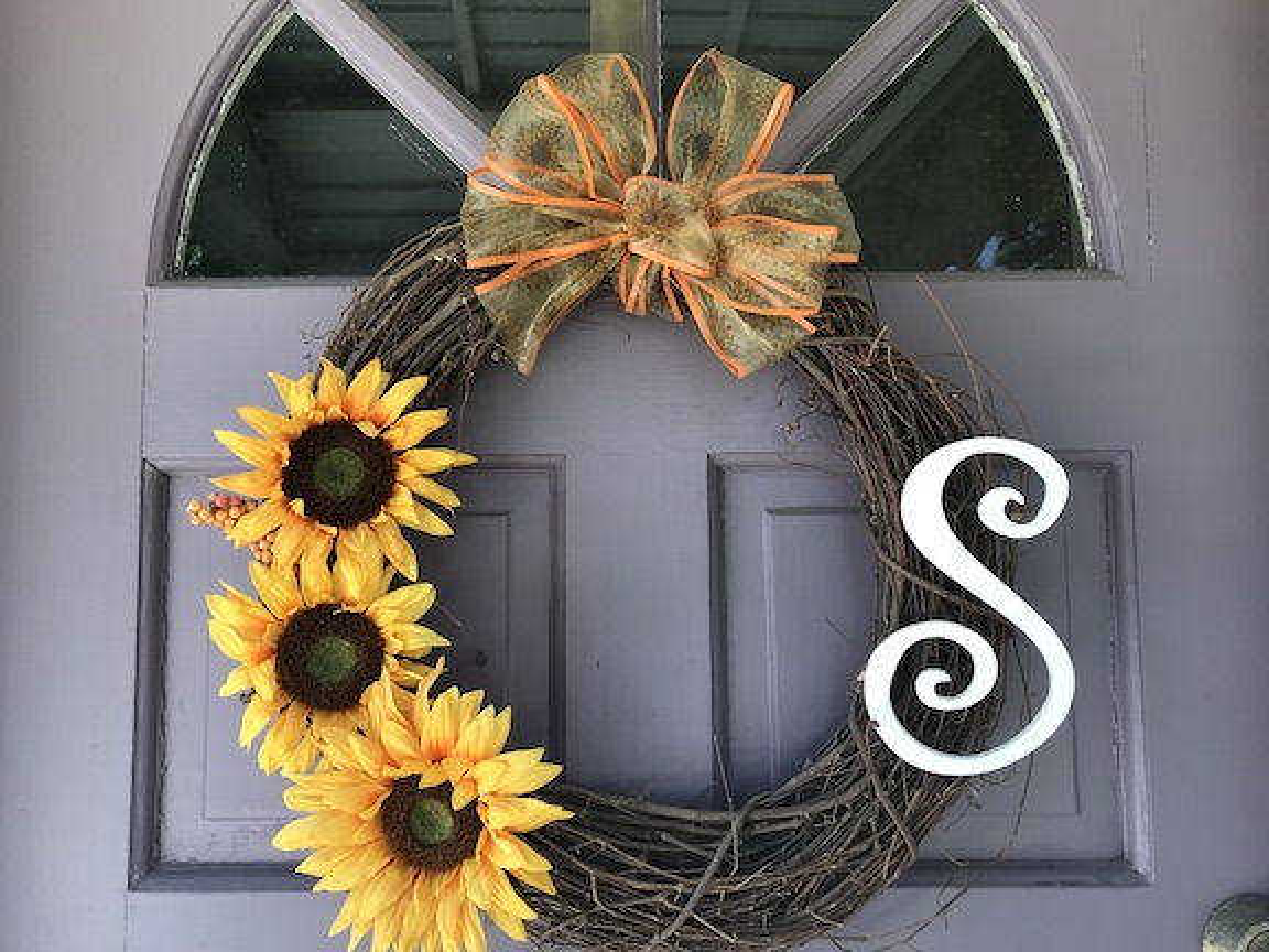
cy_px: 476
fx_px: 1026
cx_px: 634
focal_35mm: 28
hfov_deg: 63.4
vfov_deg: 49.7
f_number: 1.8
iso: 25
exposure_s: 1/120
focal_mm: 3.99
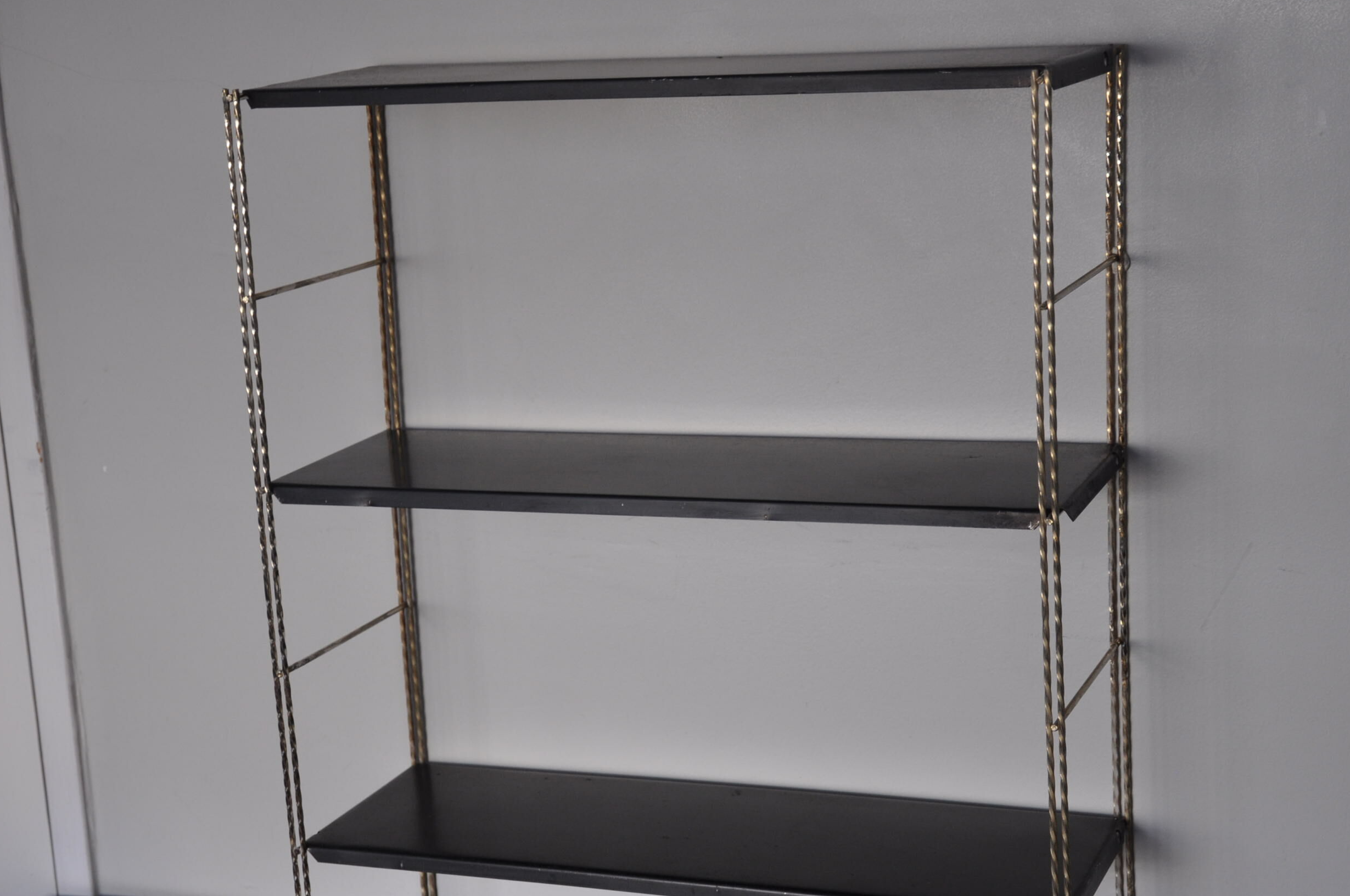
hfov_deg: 29.4
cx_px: 666
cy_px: 565
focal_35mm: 69
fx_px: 2571
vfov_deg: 19.7
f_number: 4.5
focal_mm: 35
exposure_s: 1/60
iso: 400
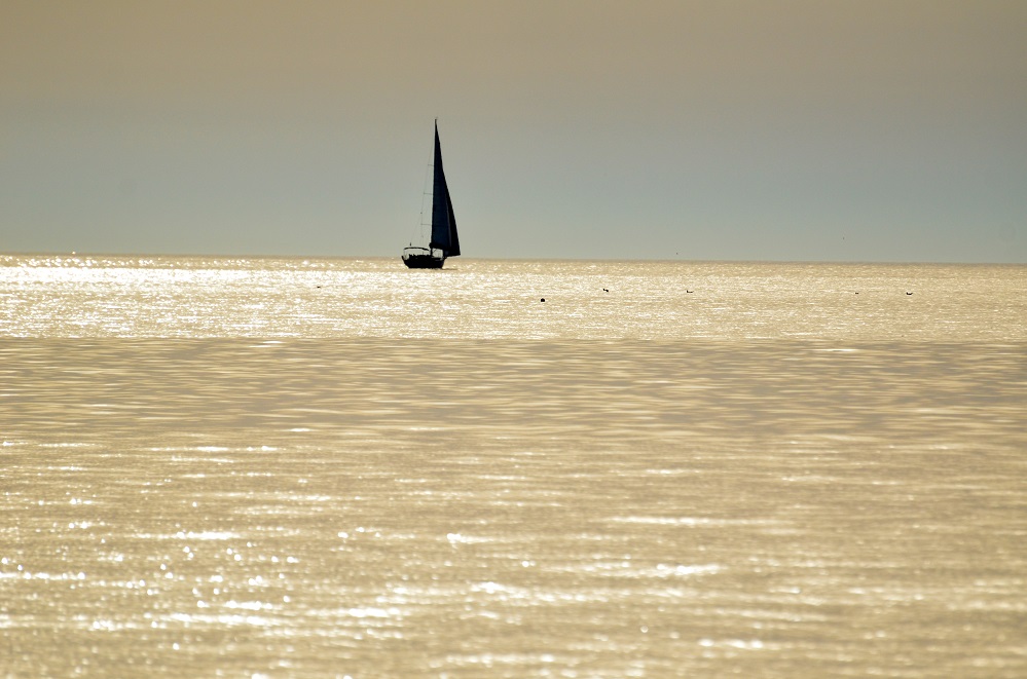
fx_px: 12807
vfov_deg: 3.0
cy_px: 340
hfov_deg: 4.6
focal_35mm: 450
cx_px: 514
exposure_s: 1/8000
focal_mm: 300
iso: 560
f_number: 5.6
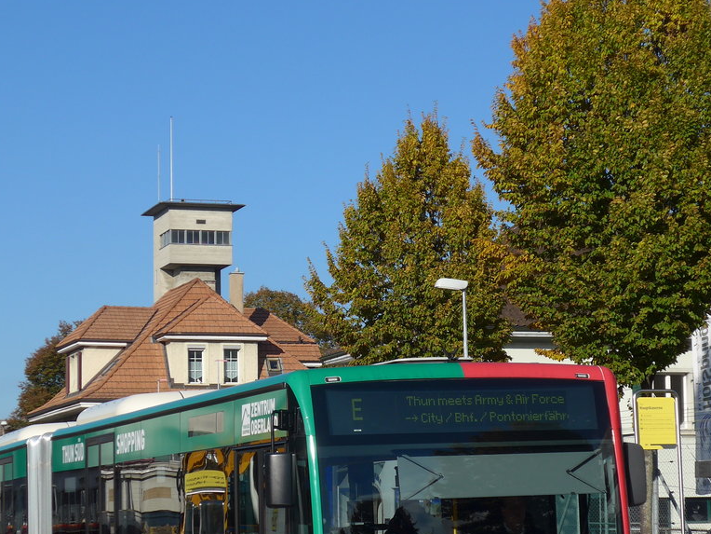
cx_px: 356
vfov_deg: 13.4
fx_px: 2259
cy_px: 370
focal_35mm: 110
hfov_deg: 17.9
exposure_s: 1/1000
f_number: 4.1
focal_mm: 14.2
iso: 80
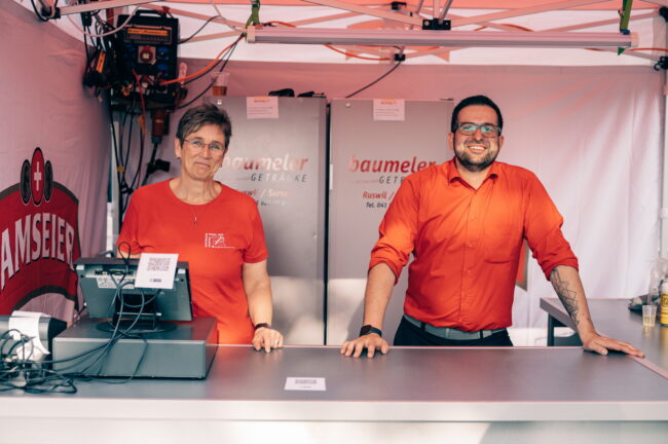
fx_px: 927
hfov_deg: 39.6
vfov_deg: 26.9
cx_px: 334
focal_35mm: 50
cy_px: 222
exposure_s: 1/320
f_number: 2.8
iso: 100
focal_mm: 50
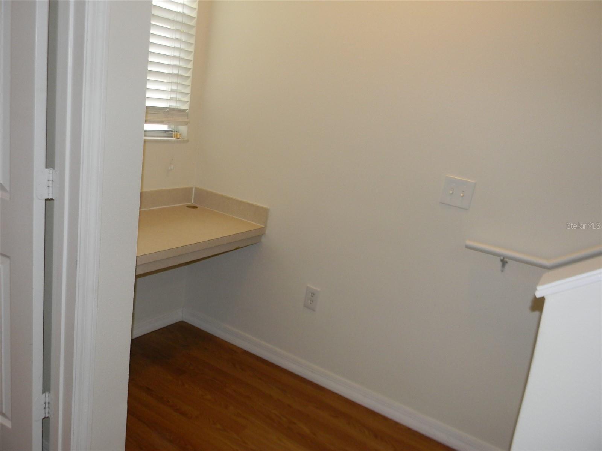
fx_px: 487
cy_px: 226
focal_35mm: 28
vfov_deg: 49.7
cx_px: 301
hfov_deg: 63.4
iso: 200
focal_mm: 5
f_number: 3.5
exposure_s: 1/26
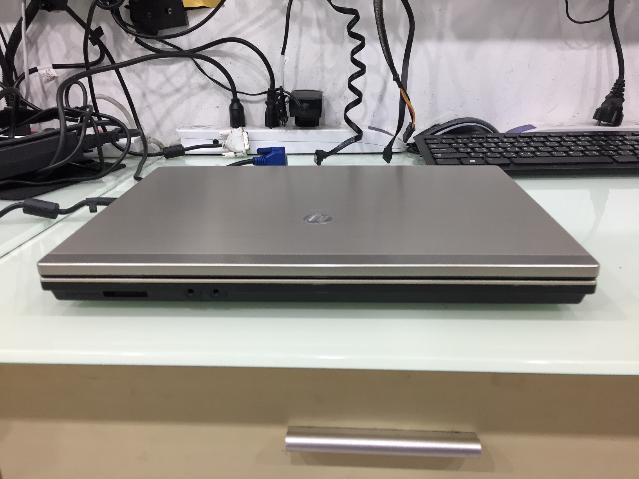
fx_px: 535
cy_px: 240
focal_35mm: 29
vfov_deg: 48.2
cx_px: 320
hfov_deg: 61.7
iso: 100
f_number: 2.2
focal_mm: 4.15
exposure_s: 1/33
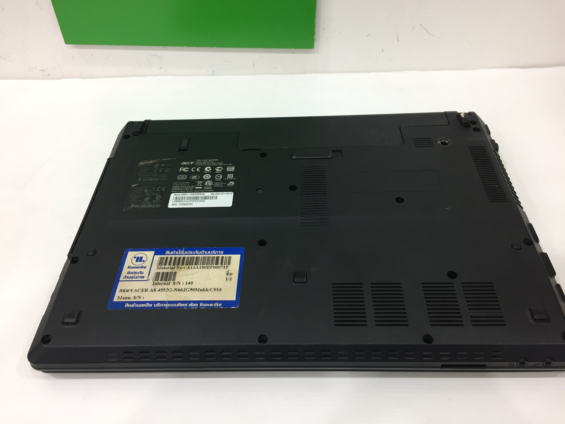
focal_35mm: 29
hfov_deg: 61.7
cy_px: 212
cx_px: 282
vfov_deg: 48.2
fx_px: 473
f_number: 2.2
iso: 125
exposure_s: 1/33
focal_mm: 4.15
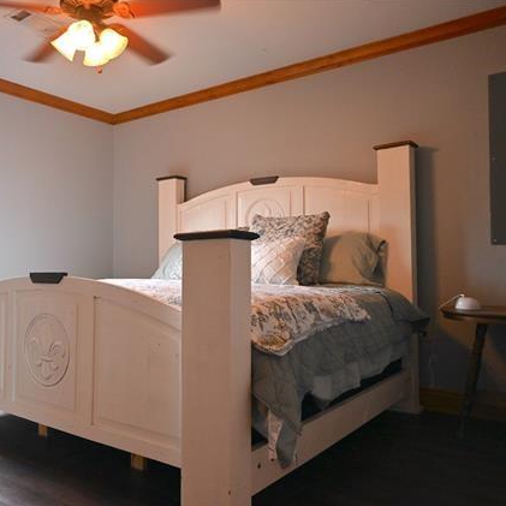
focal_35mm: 31
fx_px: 513
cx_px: 131
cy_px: 253
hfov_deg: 50.5
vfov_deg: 52.5
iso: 2000
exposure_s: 1/80
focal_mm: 24
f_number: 8
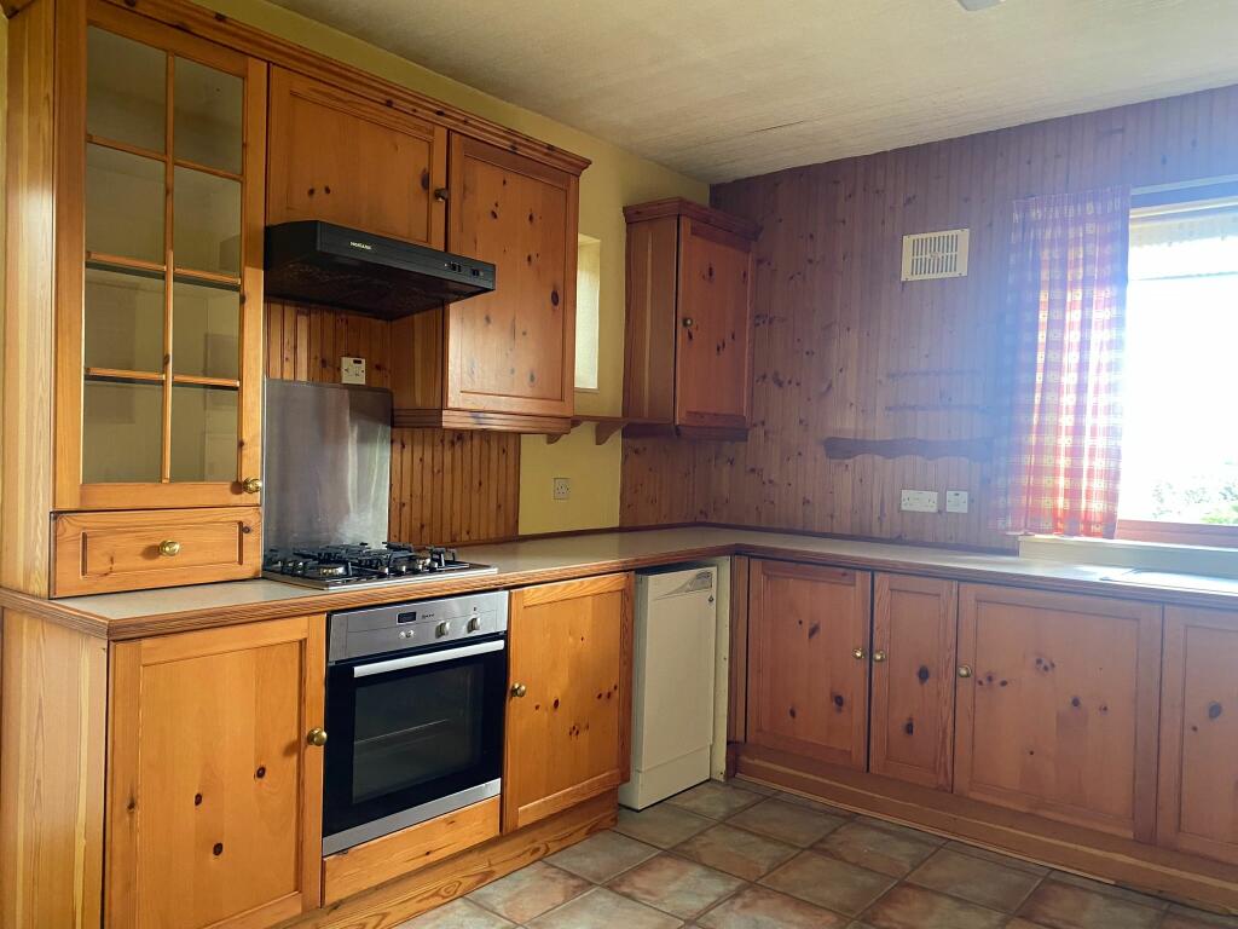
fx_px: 930
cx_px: 619
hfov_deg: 67.3
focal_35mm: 26
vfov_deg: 53.1
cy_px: 464
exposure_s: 1/60
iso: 320
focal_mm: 4.25
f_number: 1.8
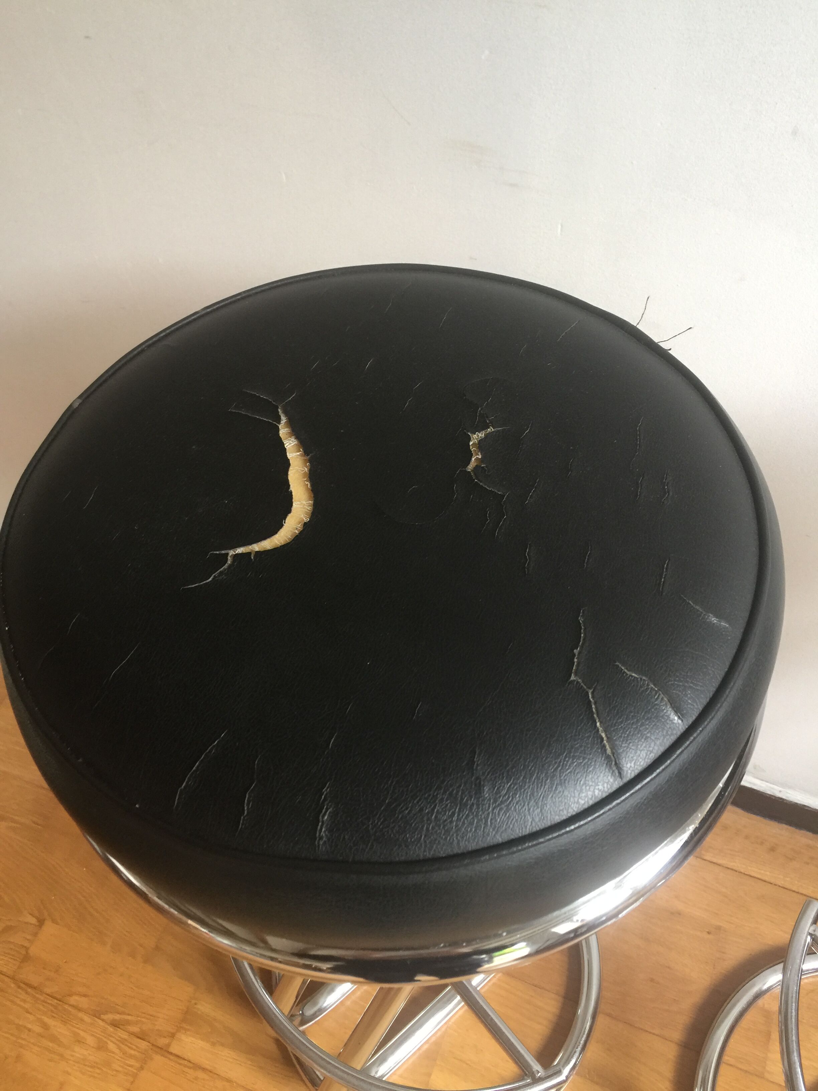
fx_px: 914
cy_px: 546
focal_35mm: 29
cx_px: 409
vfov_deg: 61.7
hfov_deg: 48.2
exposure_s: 1/17
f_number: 2.2
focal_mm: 4.15
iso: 64
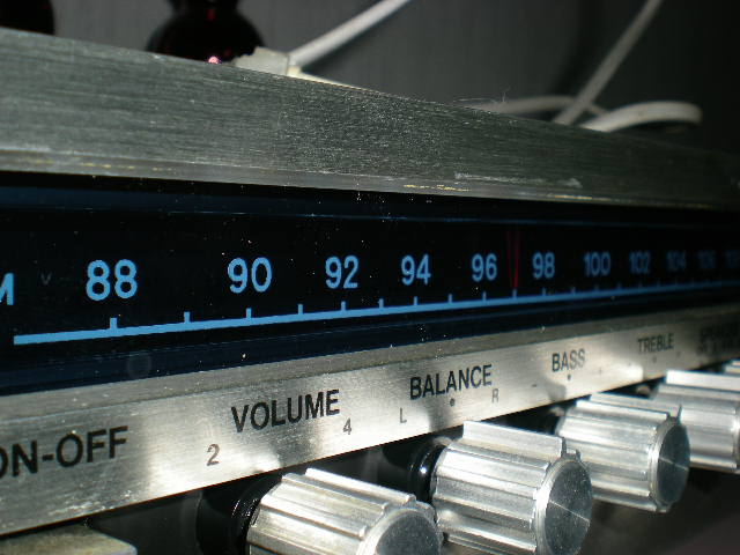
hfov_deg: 42.9
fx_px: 941
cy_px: 278
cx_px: 370
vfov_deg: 32.9
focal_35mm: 44
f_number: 4.9
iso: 50
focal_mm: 7.4
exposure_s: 1/60
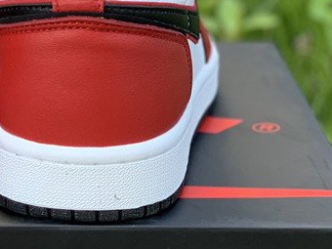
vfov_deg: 11.3
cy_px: 16
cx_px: -64
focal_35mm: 130
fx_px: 1247
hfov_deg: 14.7
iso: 50
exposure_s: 1/122
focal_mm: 6
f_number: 2.4
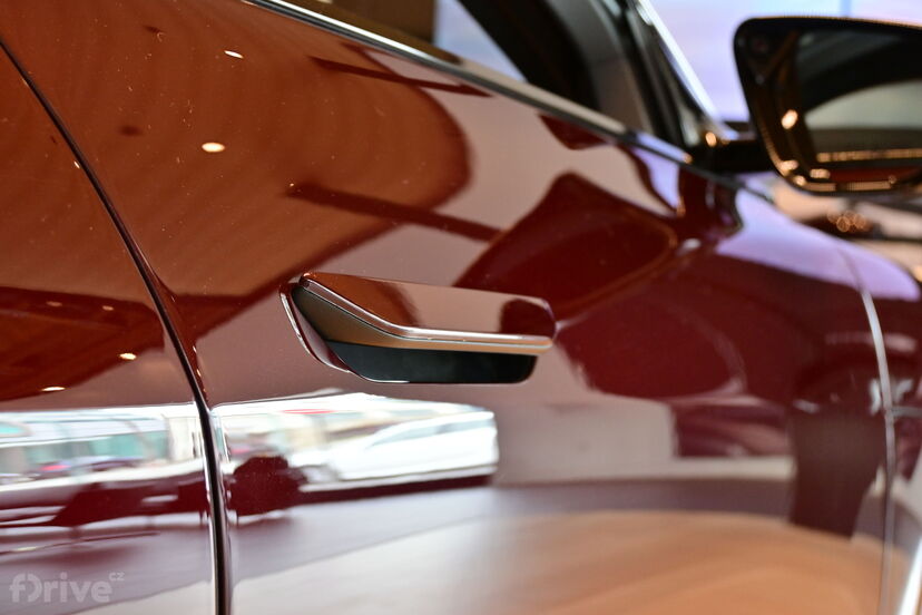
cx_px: 461
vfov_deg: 22.6
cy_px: 308
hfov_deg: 33.4
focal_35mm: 60
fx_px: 1537
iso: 900
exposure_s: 1/60
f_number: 5.6
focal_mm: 40
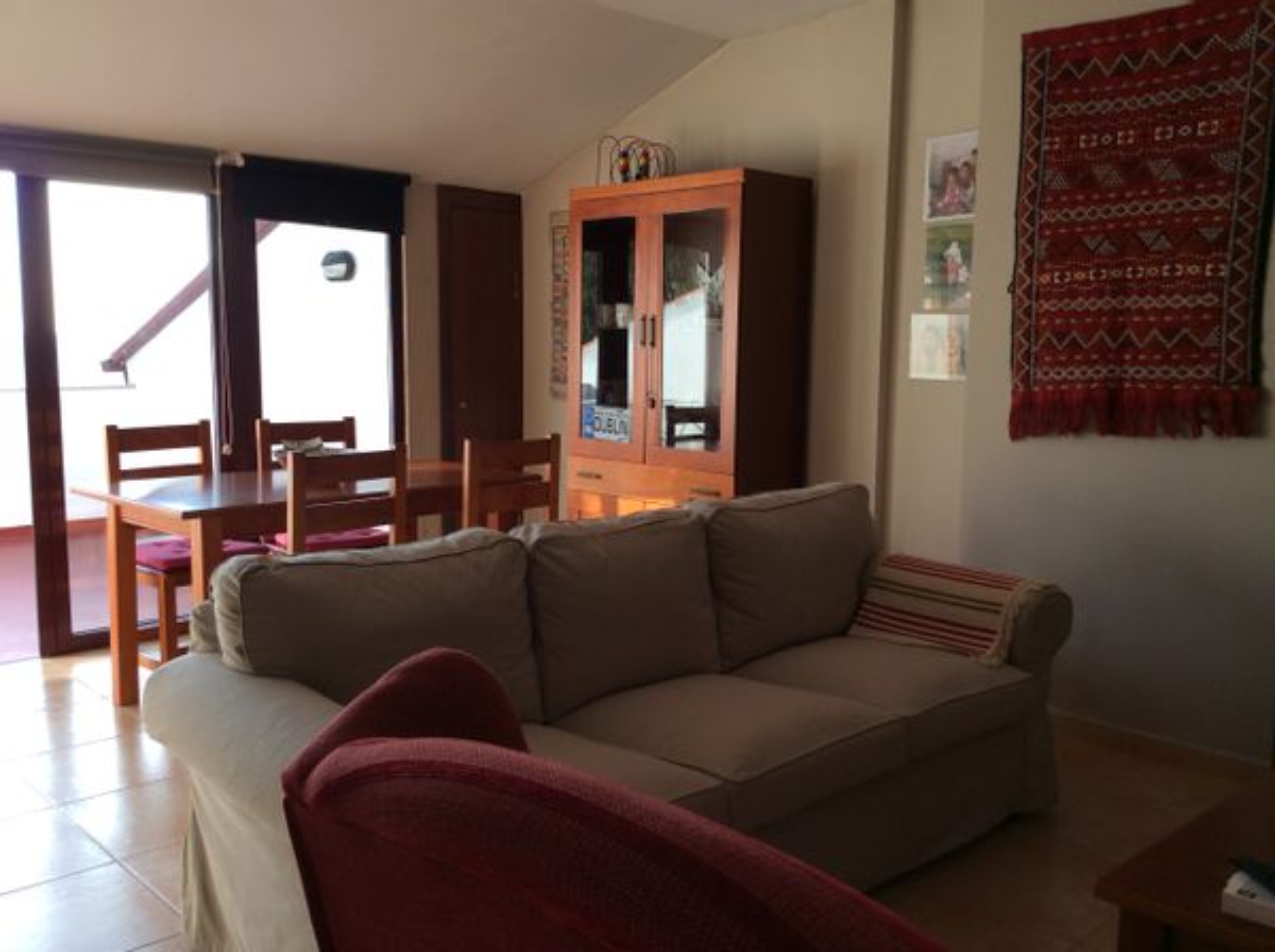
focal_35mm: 32
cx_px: 638
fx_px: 1177
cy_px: 476
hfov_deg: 56.9
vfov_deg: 44.0
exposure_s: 1/144
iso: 32
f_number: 2.4
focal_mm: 3.3
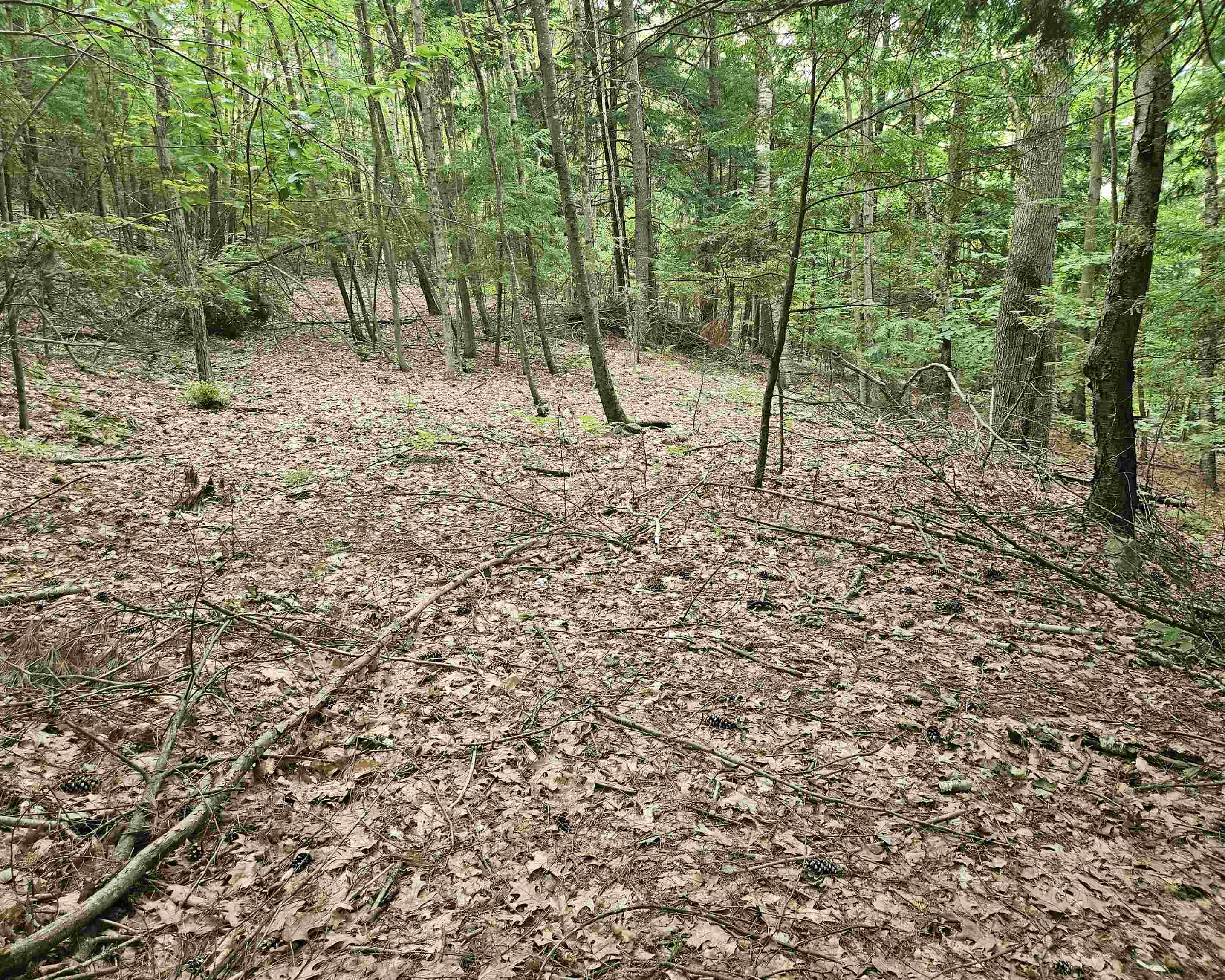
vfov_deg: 58.8
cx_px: 626
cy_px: 491
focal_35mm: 24
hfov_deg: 70.3
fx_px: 870
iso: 400
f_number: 1.8
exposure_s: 1/120
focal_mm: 5.4
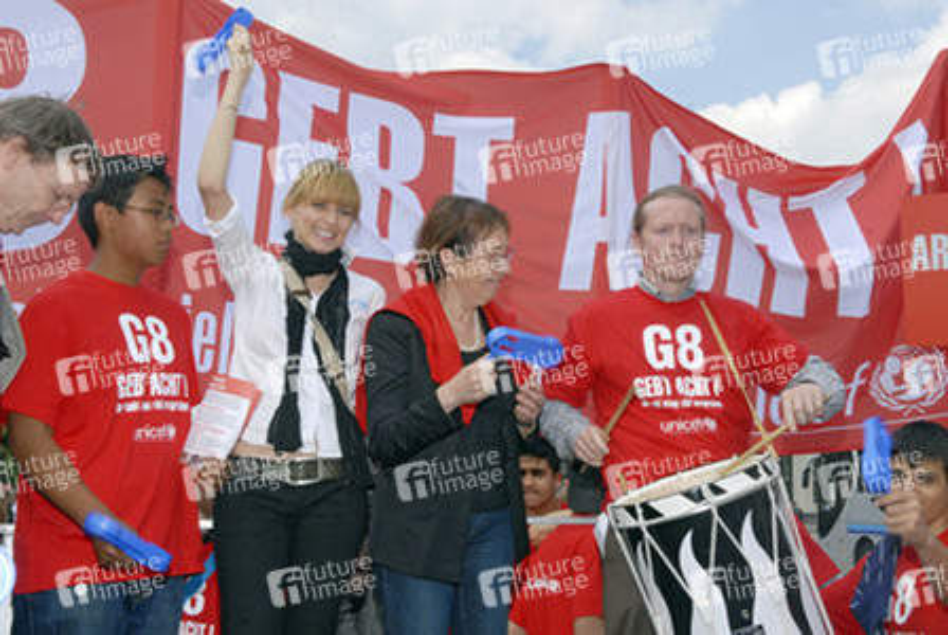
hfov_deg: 41.1
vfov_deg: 28.2
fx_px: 1266
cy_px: 318
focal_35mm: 48
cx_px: 474
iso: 400
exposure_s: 1/200
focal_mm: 32
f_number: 14
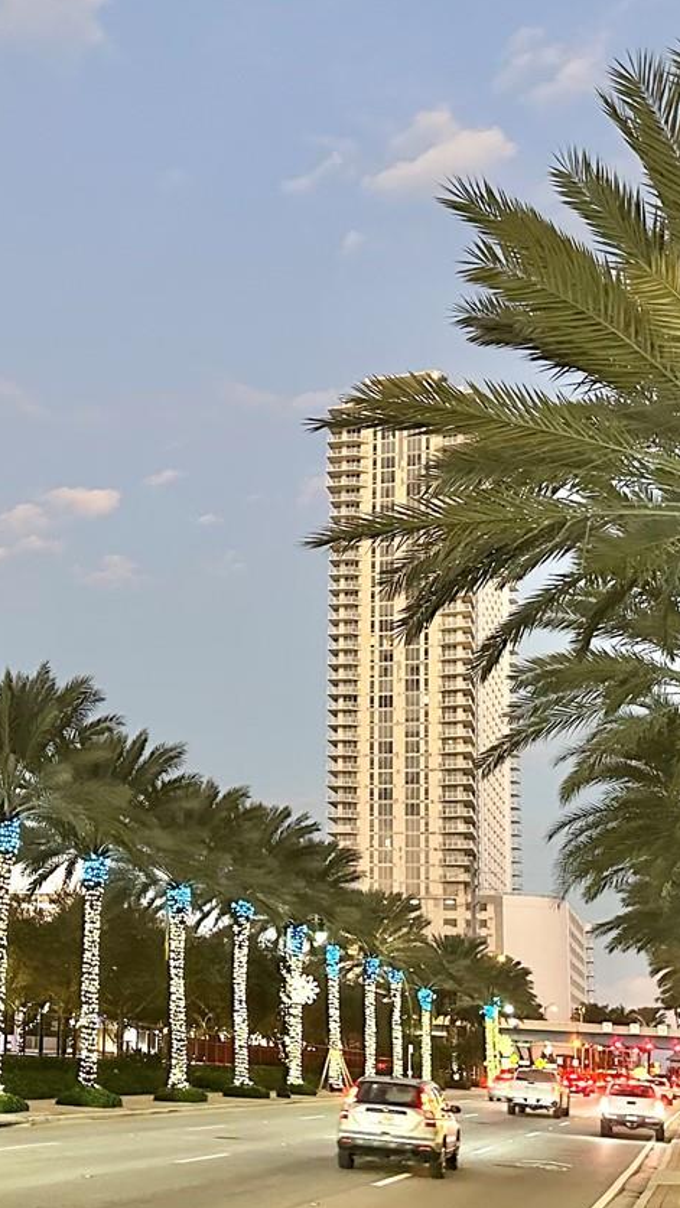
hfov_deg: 23.2
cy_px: 740
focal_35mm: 50
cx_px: 39
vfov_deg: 41.1
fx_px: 1602
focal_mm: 6.86
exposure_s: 1/60
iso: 800
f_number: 1.78
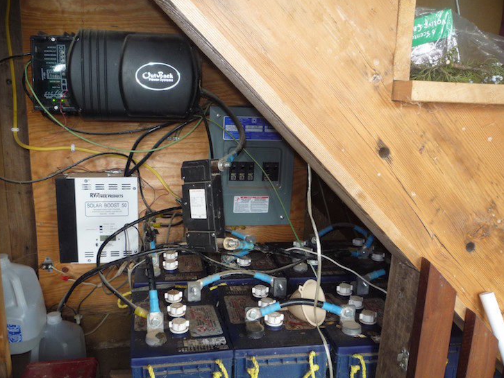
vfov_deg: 45.5
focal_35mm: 31
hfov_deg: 58.3
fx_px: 452
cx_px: 245
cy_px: 193
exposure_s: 1/30
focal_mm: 5.2
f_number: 3.3
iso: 100
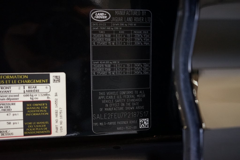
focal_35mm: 40
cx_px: 120
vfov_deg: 33.4
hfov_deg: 48.5
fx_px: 267
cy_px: 80
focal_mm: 40
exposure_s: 1/50
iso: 4000
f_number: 5
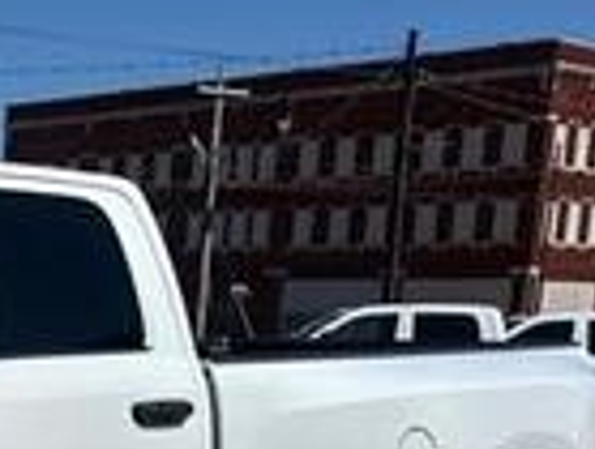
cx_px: -342
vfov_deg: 15.1
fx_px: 1620
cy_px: 590
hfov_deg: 18.1
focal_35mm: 94
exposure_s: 1/11364
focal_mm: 5.7
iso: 50
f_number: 1.5
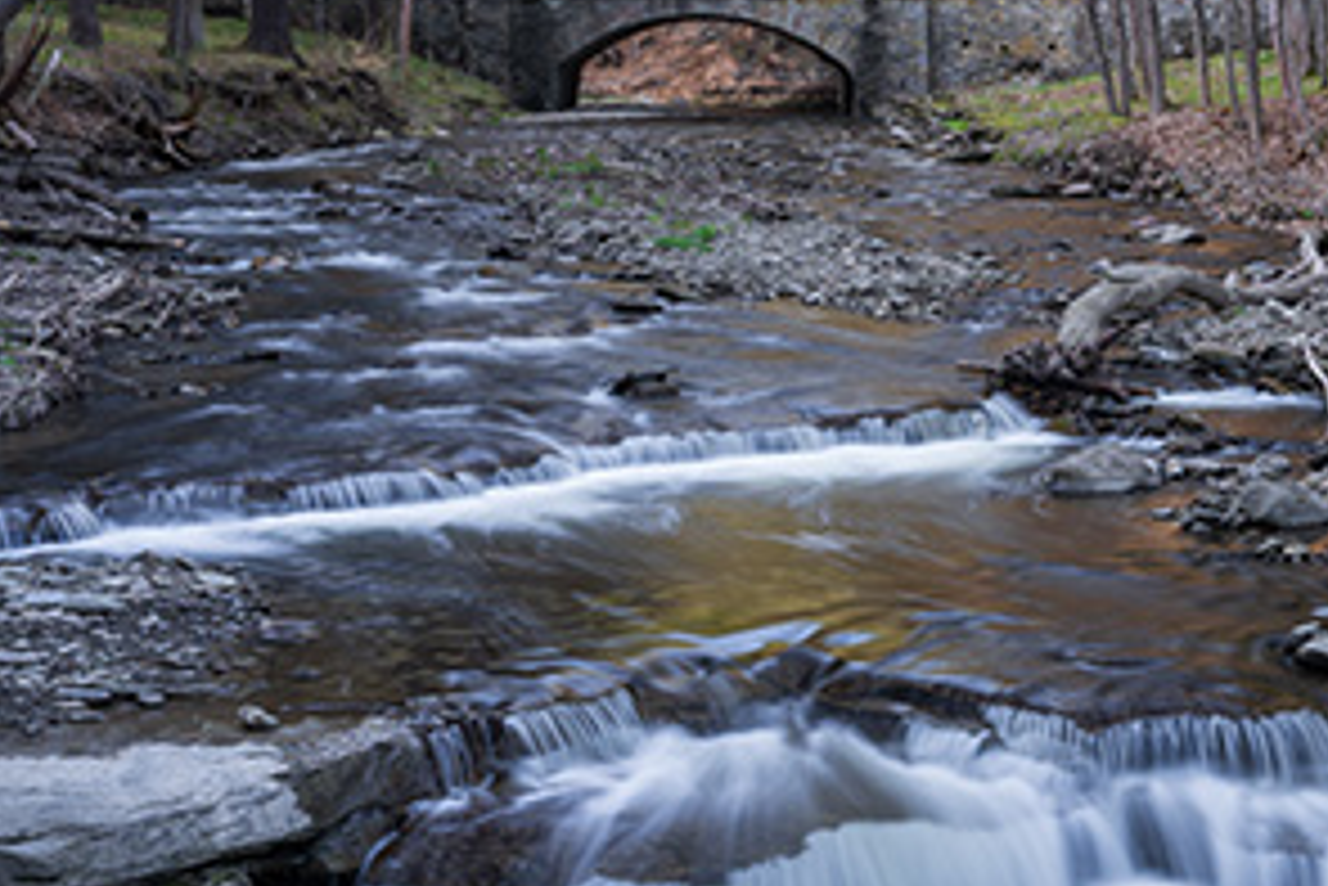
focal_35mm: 76
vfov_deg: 17.9
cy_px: 533
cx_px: 1220
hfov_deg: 25.7
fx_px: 2805
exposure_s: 1.6
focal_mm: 35
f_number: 16
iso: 100
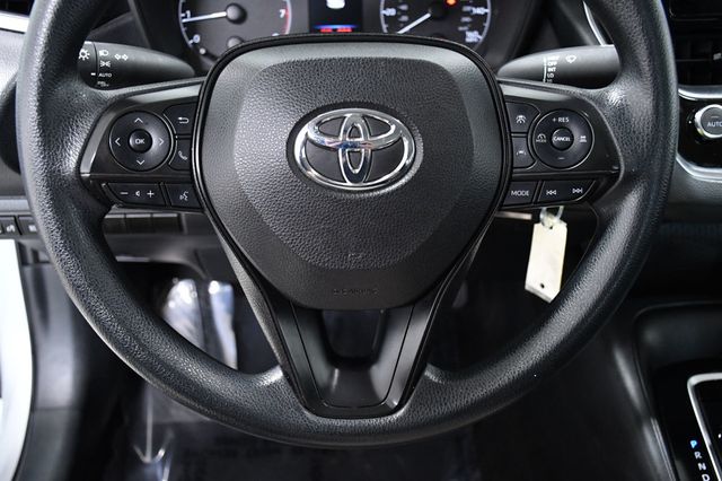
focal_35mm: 39
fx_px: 782
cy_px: 240
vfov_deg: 34.2
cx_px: 361
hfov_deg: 49.6
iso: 2500
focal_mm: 26
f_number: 4.5
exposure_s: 1/80
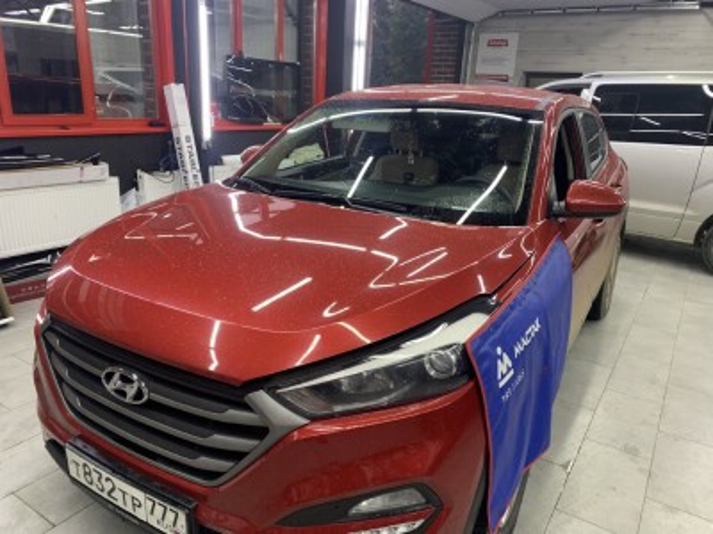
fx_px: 536
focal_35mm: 26
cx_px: 356
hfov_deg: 67.3
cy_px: 267
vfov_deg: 53.1
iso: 80
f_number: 1.8
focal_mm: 4.25
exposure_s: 1/50
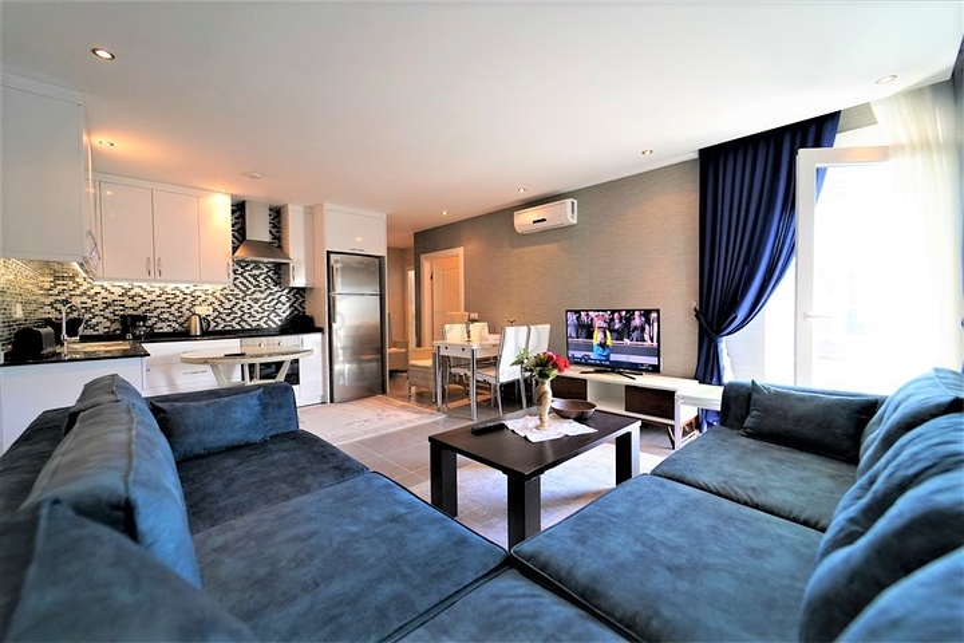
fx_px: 375
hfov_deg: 104.3
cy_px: 322
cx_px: 482
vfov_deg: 81.2
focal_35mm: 14
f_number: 4
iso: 1250
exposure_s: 1/160
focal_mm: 14
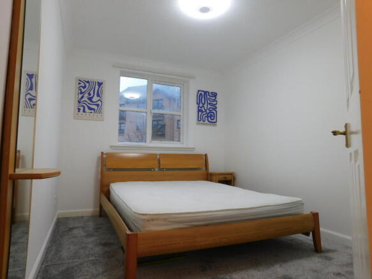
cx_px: 186
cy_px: 140
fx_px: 247
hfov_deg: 73.9
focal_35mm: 23
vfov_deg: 58.9
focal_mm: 4
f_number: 3
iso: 140
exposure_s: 1/30
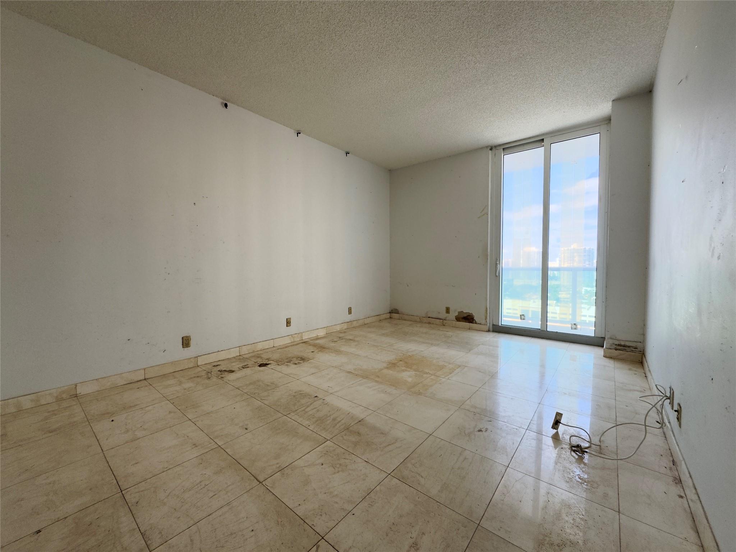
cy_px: 276
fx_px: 298
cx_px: 368
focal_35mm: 14
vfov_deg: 85.7
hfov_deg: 102.1
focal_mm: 2.22
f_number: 2.2
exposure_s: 1/99
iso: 64
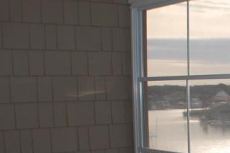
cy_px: 175
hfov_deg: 16.2
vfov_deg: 11.8
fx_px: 728
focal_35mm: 114
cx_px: 362
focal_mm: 20
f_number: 5.6
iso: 200
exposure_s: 1/500
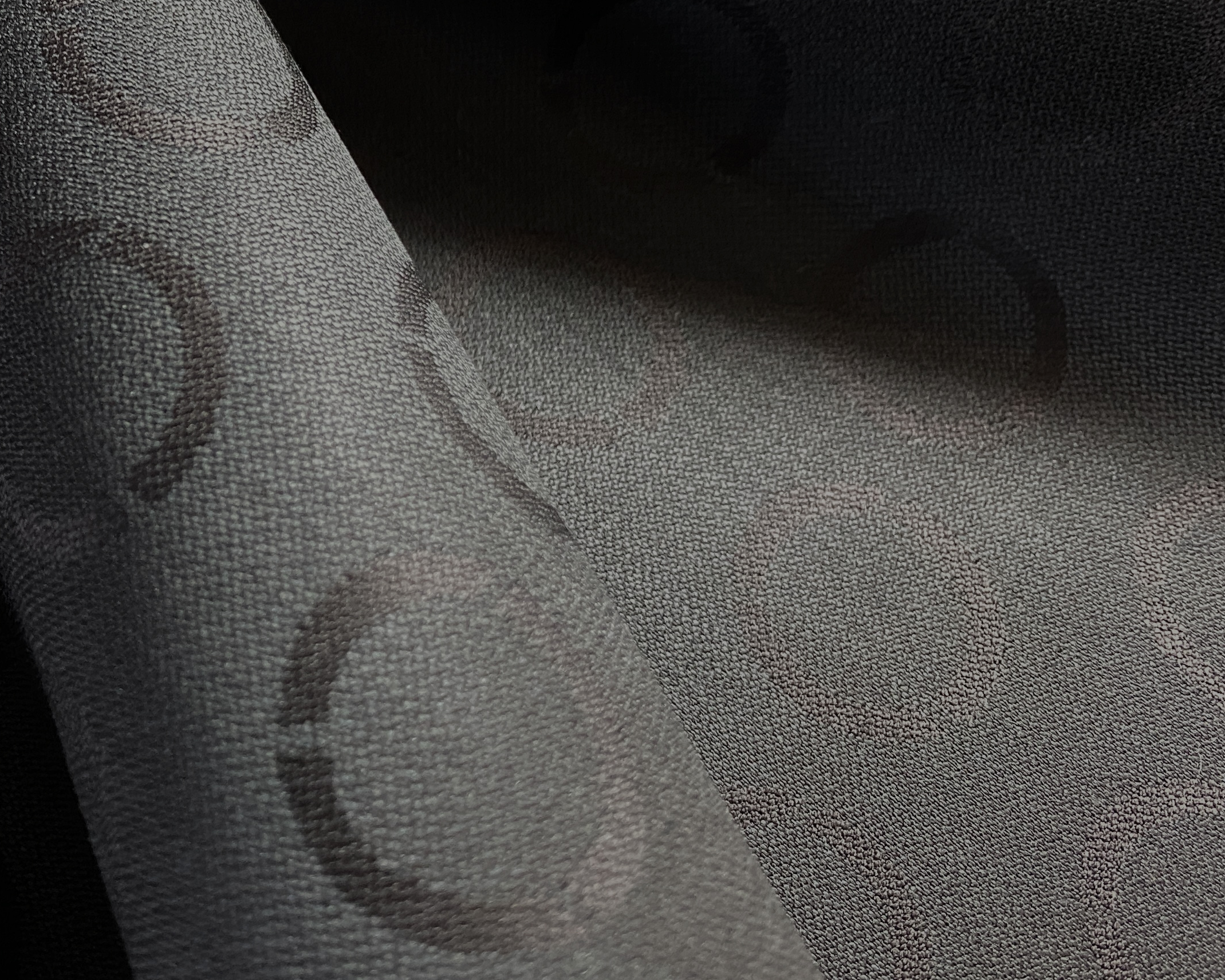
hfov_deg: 37.3
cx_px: 84
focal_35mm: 46
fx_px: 1668
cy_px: 304
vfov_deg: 32.4
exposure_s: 1/50
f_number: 1.8
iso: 200
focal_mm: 4.25
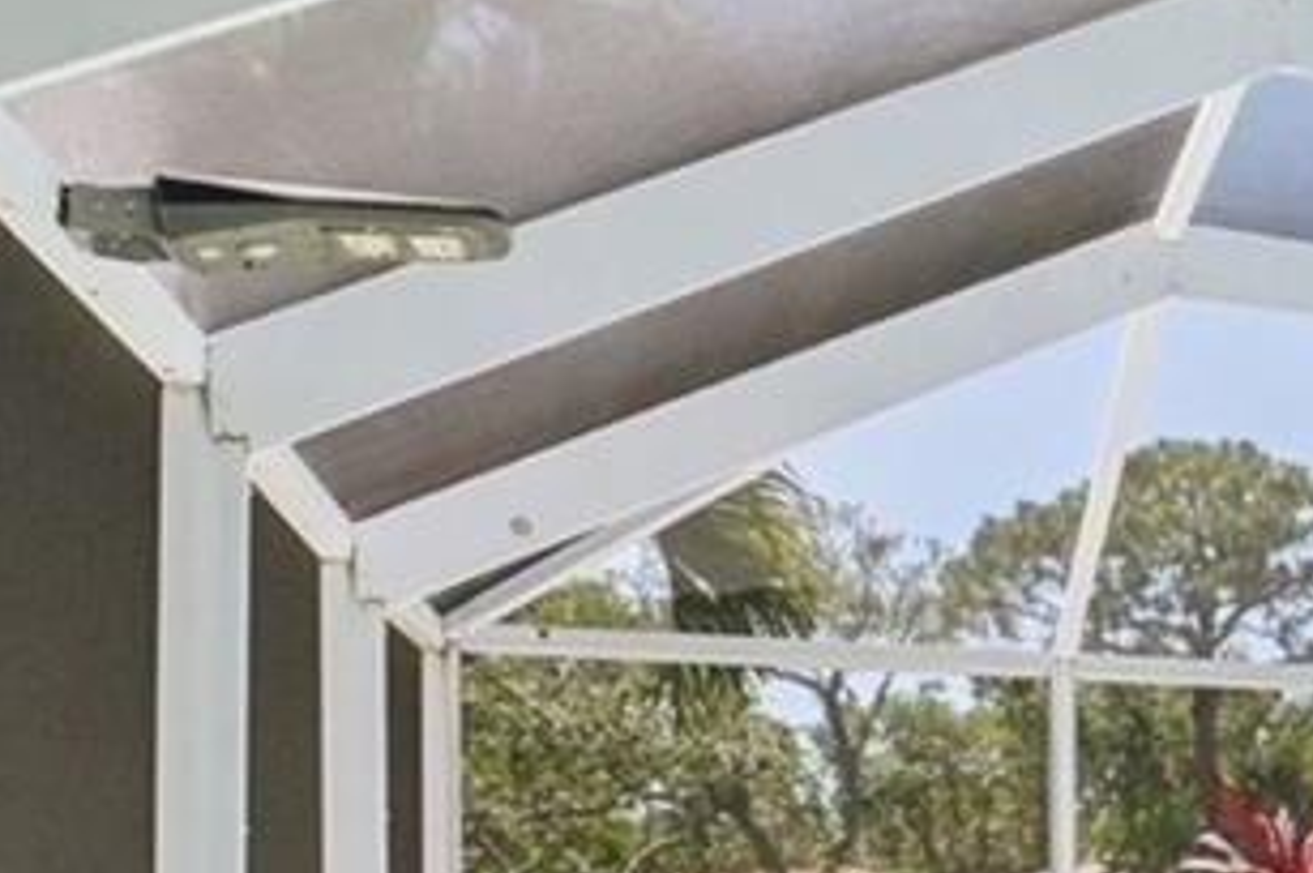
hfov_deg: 18.6
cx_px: 2596
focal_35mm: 73
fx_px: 2660
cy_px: 995
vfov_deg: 17.9
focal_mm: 14
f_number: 8
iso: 400
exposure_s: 1/1000
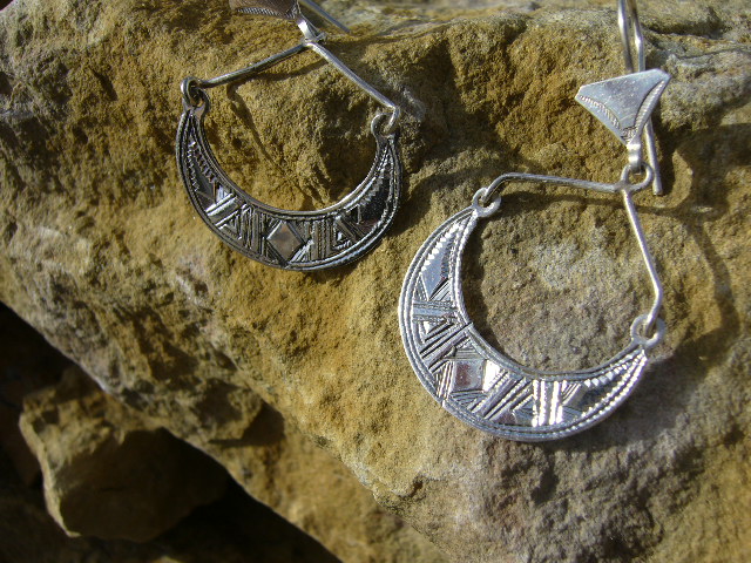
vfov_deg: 40.7
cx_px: 376
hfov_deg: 52.6
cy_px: 282
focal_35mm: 35
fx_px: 759
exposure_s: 1/400
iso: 80
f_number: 5.6
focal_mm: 5.8
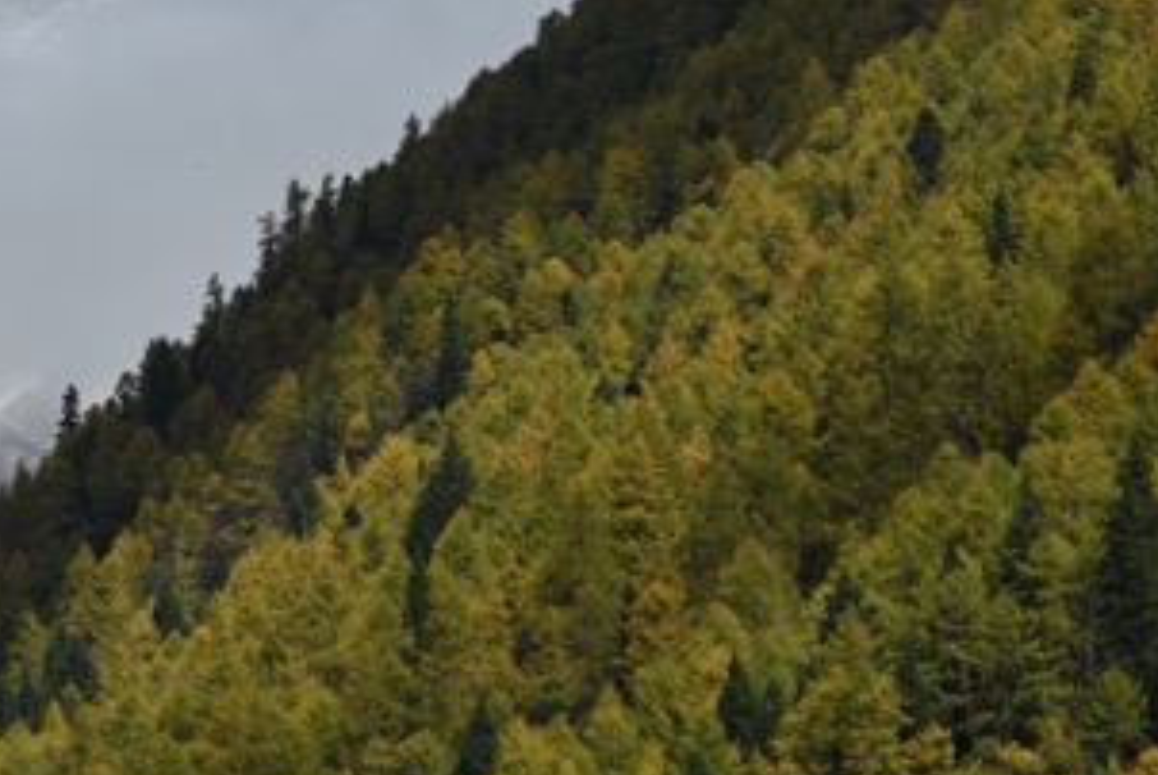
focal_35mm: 342
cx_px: -706
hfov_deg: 5.9
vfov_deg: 4.0
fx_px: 11011
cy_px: 232
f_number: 8
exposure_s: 1/500
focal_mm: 101
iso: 100
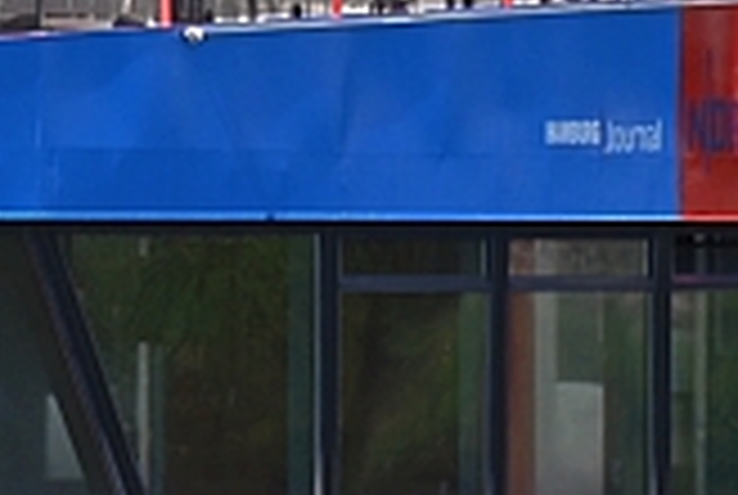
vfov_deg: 2.2
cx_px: -9
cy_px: -29
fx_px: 12795
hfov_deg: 3.3
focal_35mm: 623
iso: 100
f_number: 6.3
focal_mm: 100
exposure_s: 1/320
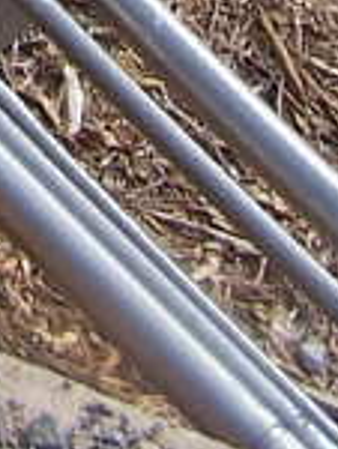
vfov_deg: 6.8
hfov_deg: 5.6
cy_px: -977
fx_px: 3323
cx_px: -514
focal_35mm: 256
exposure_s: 1/750
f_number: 4
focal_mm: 6.3
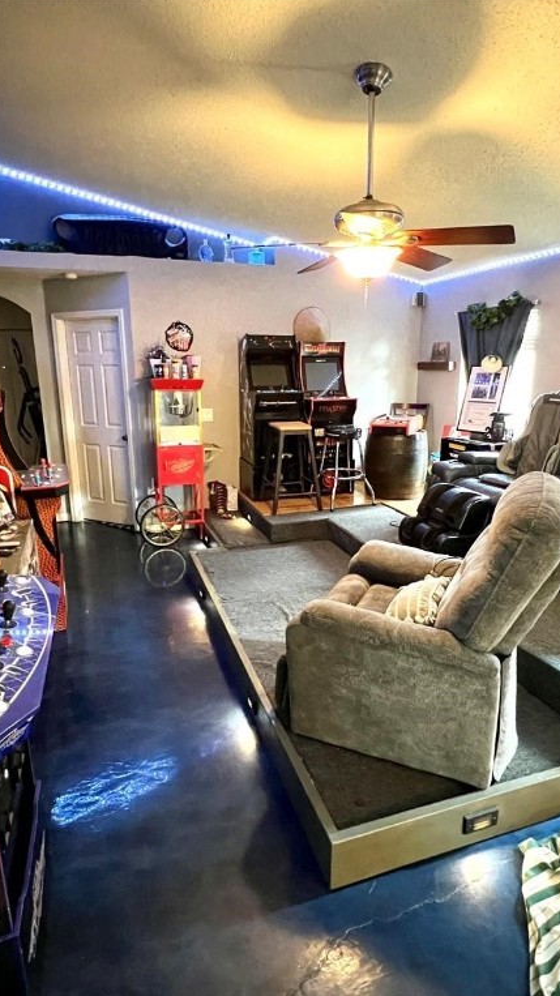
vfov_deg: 89.6
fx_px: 502
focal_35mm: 19
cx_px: 287
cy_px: 497
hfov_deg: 58.3
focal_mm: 1.57
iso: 1000
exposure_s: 1/40
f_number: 1.8
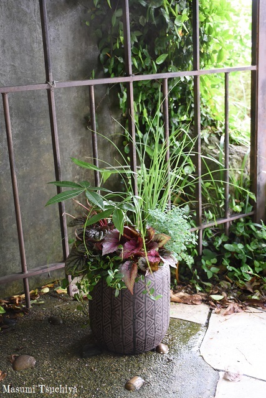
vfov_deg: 41.1
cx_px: 133
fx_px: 532
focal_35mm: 48
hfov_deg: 28.1
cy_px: 199
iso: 800
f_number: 5
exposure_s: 1/80
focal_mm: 32
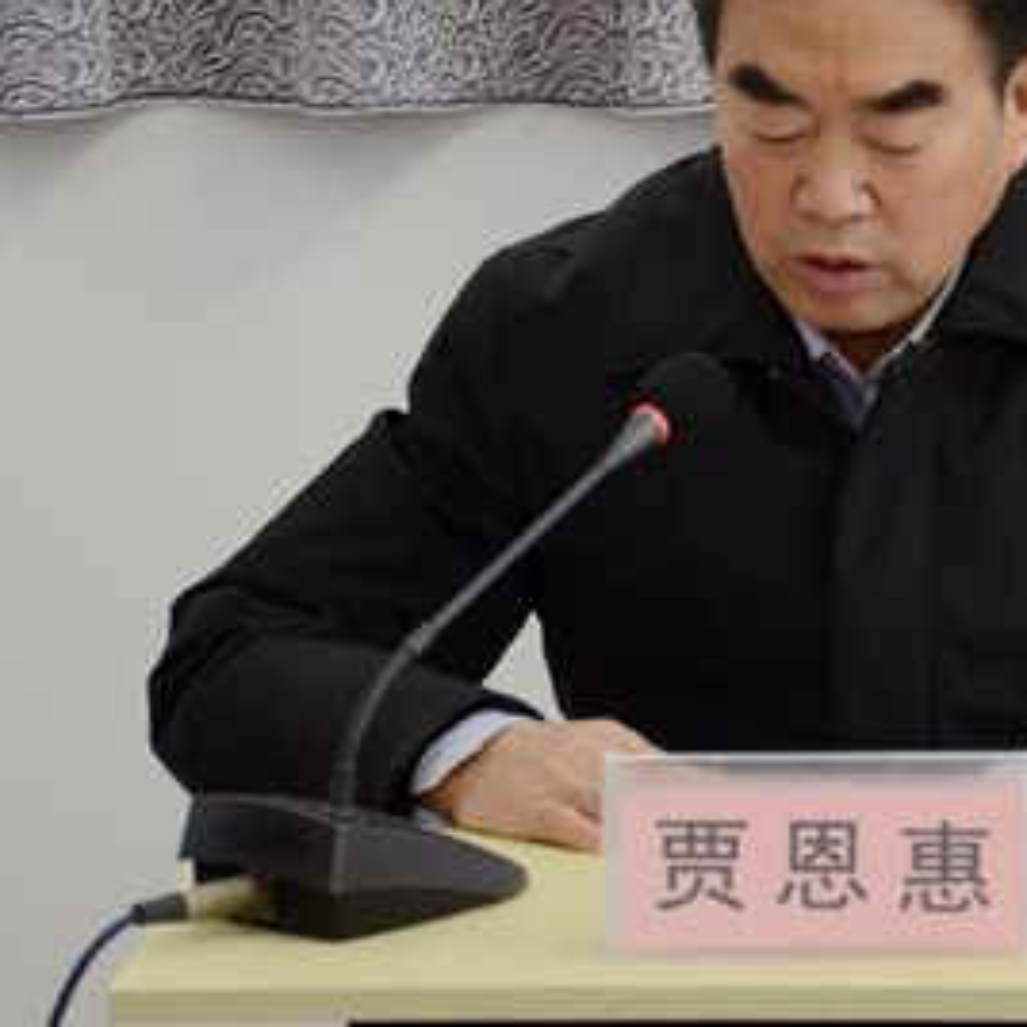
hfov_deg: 7.7
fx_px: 7653
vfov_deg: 7.7
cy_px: 316
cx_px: 897
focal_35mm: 228
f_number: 5.3
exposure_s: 1/80
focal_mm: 80
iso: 1000
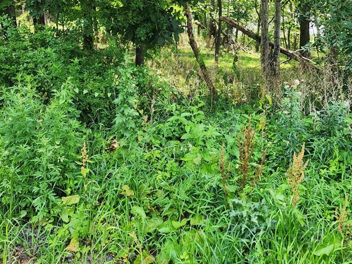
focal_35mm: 39
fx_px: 397
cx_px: 220
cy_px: 67
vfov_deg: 36.0
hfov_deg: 47.4
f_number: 1.8
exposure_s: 1/180
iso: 40
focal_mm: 6.4
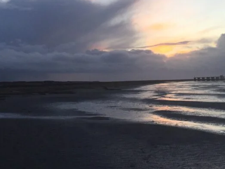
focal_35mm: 57
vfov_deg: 25.4
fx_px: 371
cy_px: 45
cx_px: 55
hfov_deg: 33.1
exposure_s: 1/471
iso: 32
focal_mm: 4.15
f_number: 2.2
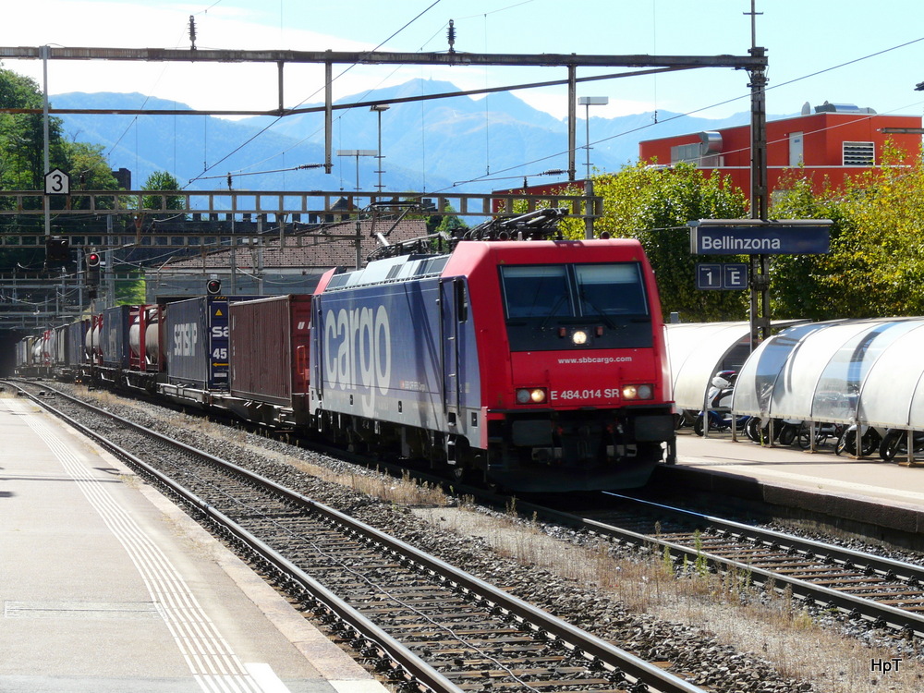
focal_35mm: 89
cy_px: 346
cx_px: 462
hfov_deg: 22.0
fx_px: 2376
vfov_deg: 16.6
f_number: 5.6
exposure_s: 1/250
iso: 100
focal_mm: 14.7
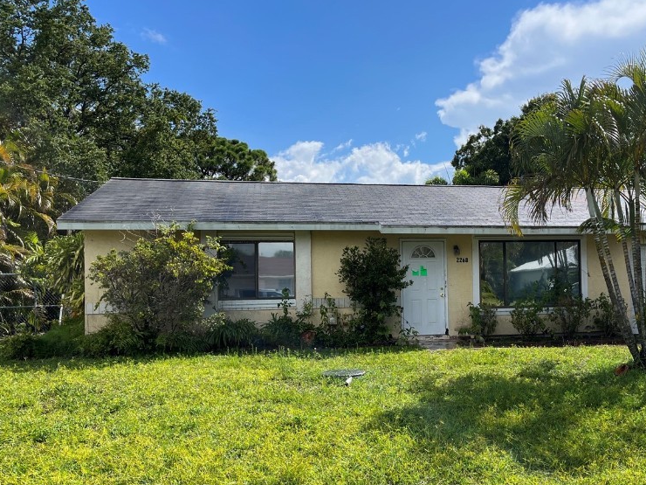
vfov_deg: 39.6
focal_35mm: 36
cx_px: 443
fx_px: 672
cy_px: 279
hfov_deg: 50.2
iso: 50
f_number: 1.6
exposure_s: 1/3745
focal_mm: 5.1
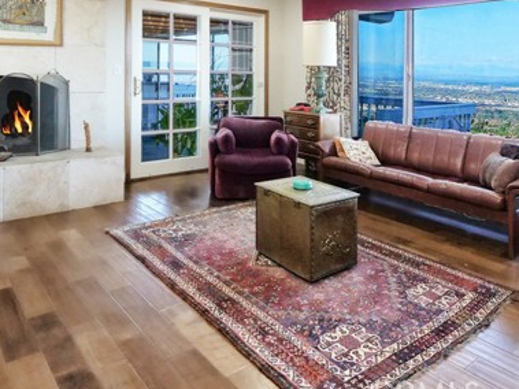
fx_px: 405
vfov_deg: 48.8
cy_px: 85
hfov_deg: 65.0
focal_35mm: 27
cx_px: 296
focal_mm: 8
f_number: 5.6
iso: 2500
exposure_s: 1/100
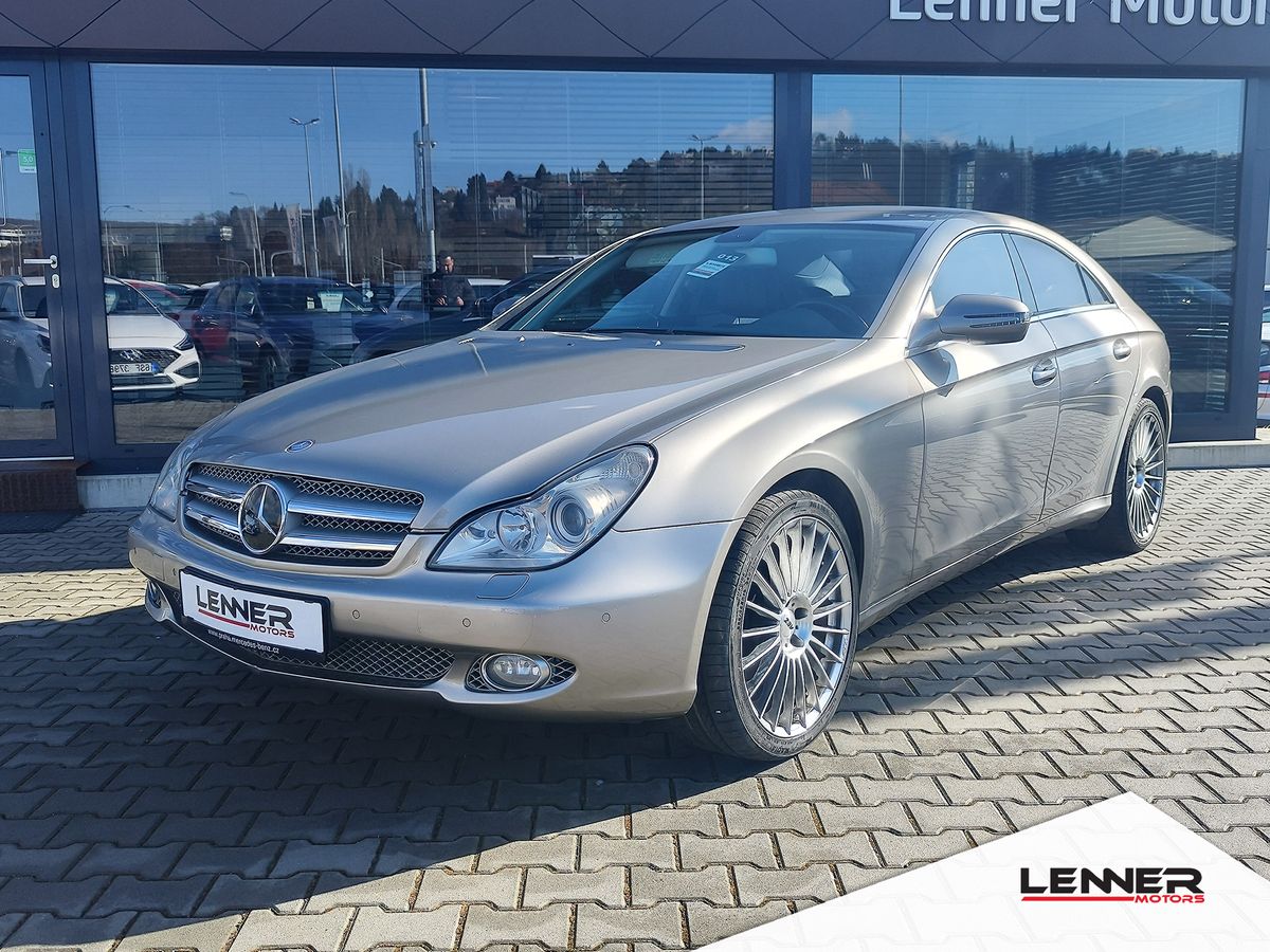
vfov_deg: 58.9
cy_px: 476
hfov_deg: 73.9
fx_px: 844
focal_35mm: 23
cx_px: 635
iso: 50
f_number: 1.69
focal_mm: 7.01
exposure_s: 1/689
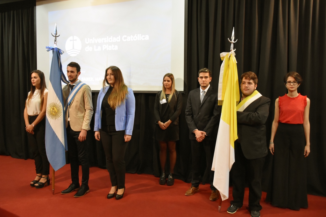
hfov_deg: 61.9
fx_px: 272
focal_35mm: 30
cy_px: 108
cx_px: 163
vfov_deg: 43.6
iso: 3600
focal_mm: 20
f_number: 3.5
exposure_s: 1/60
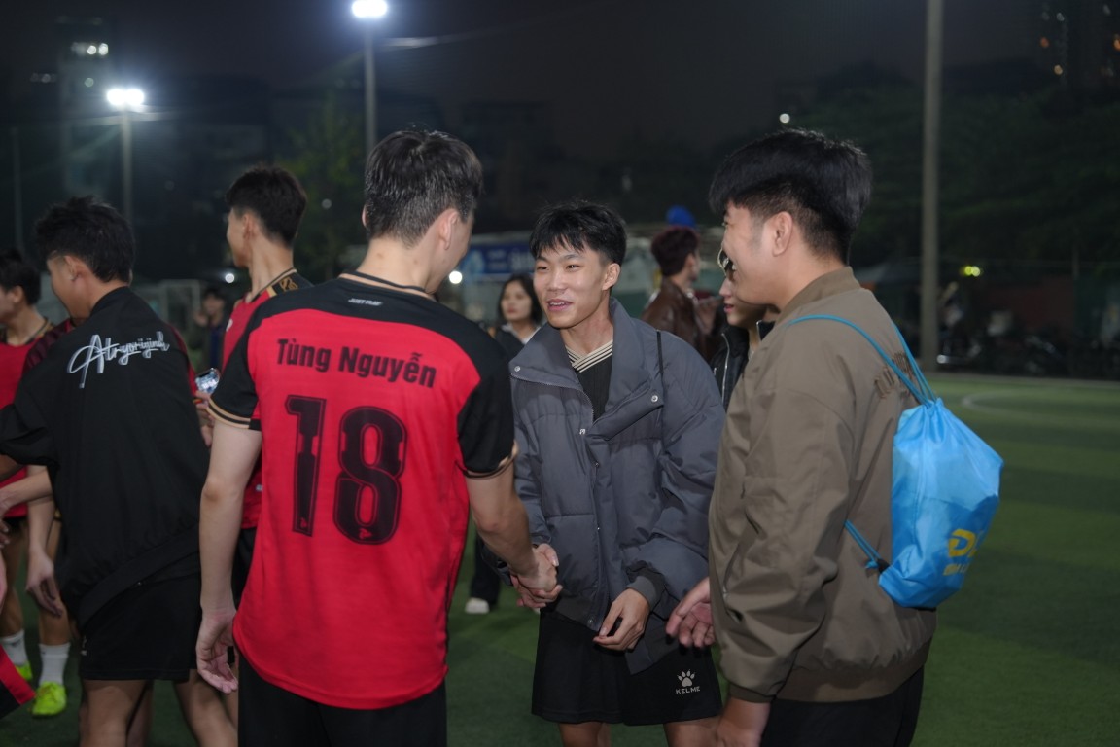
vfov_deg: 24.6
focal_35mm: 55
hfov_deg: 36.2
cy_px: 374
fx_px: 1711
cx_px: 560
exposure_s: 1/80
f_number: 2.8
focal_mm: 55
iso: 1000
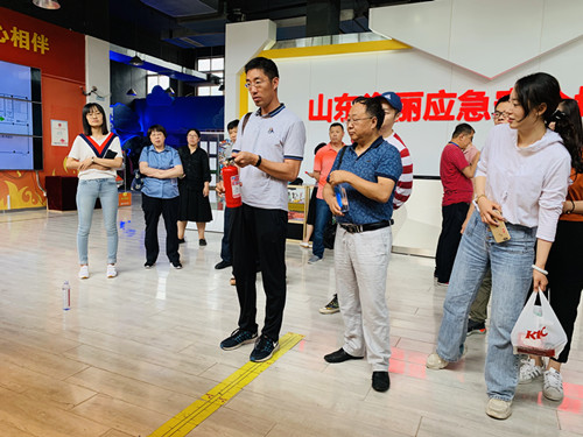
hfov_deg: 67.3
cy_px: 218
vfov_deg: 53.1
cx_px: 292
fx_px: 438
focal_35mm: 26
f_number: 1.8
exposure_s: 1/100
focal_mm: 4.25
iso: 100
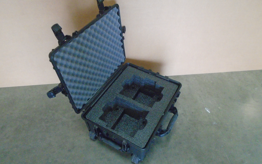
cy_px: 88
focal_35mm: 28
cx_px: 132
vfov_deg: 44.5
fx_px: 200
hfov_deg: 66.5
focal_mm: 4.6
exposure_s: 1/30
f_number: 3.2
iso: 800
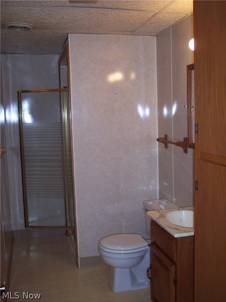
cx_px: 113
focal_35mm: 39
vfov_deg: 47.9
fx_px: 339
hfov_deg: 36.8
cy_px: 151
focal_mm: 8
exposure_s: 1/60
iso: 100
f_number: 2.8
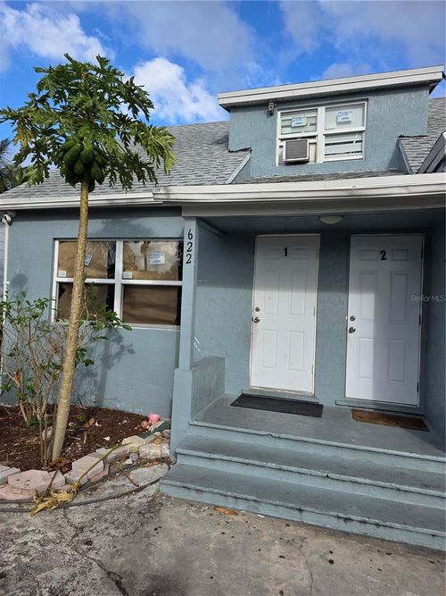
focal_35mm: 23
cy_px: 298
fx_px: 395
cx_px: 223
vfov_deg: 73.9
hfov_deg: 58.9
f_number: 1.7
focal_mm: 6.3
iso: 80
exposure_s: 1/3531
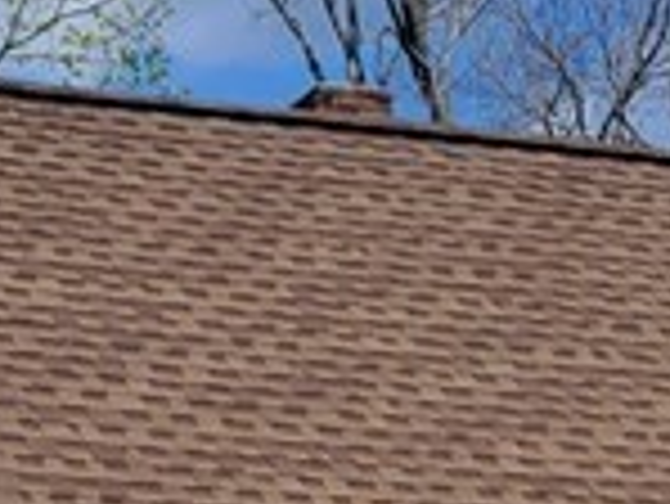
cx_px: 265
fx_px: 3467
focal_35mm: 179
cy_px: 886
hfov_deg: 11.0
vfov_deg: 8.0
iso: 40
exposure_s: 1/3255
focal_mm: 5.4
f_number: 1.8
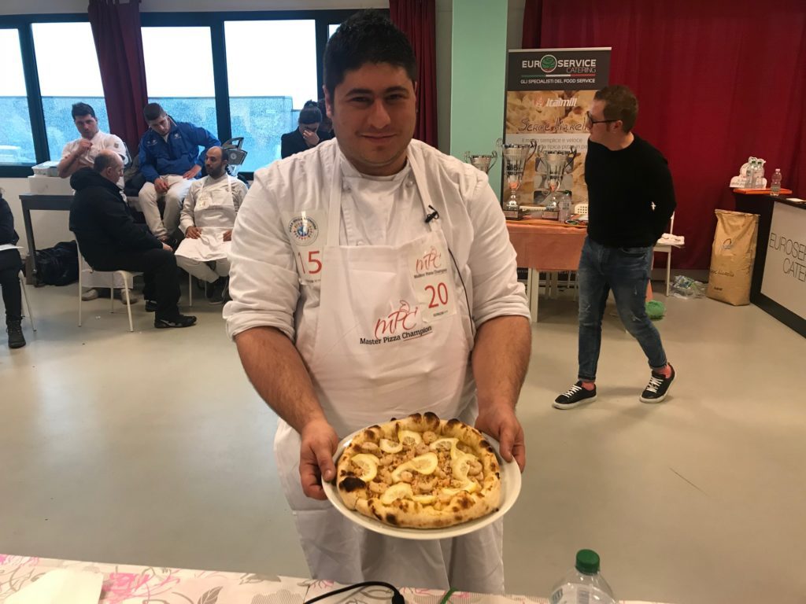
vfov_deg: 49.7
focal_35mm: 28
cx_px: 403
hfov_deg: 63.4
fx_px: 652
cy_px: 302
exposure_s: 1/25
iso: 32
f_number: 1.8
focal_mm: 3.99
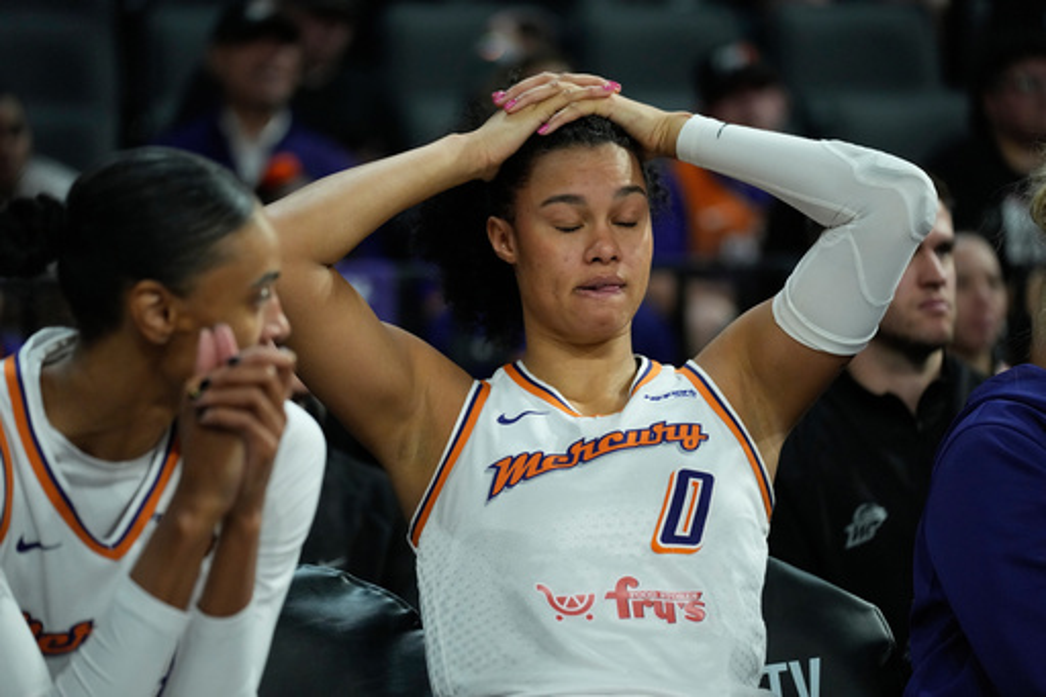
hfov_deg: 14.9
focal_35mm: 138
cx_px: 523
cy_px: 348
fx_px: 4008
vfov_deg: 9.9
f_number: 2.8
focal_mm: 138
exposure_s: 1/1600
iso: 5000
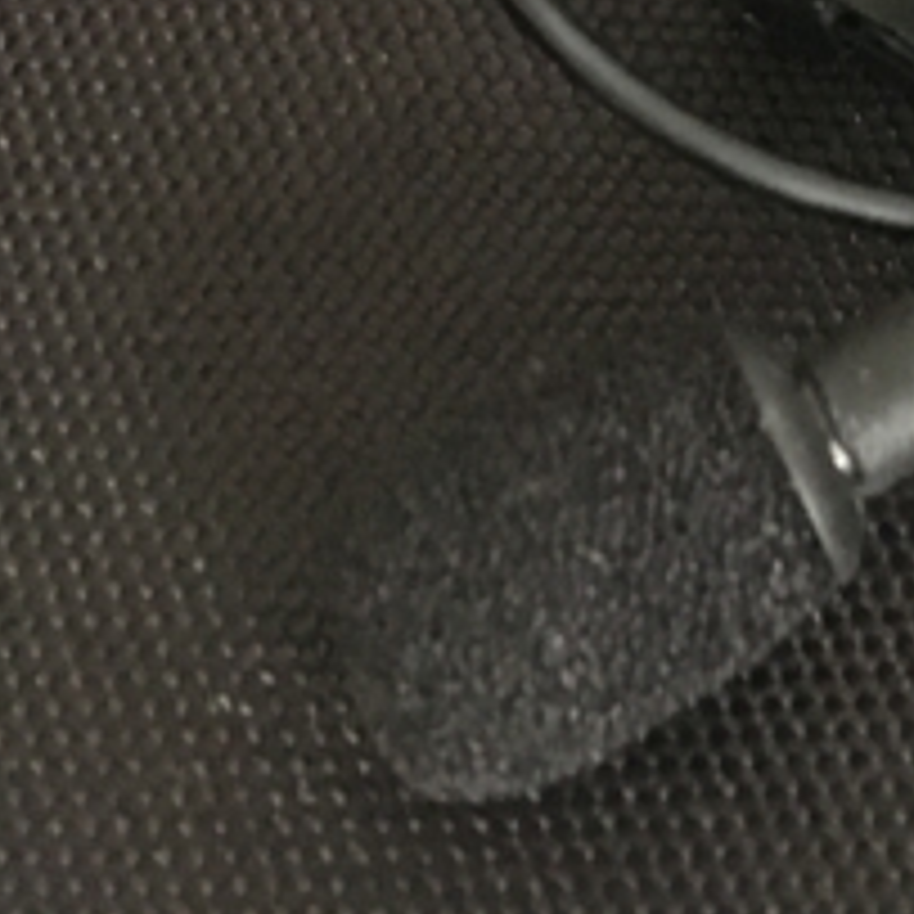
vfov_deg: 12.3
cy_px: -774
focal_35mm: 129
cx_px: 1072
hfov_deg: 13.2
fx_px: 3854
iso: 500
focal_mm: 4.15
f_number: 2.2
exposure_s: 1/17
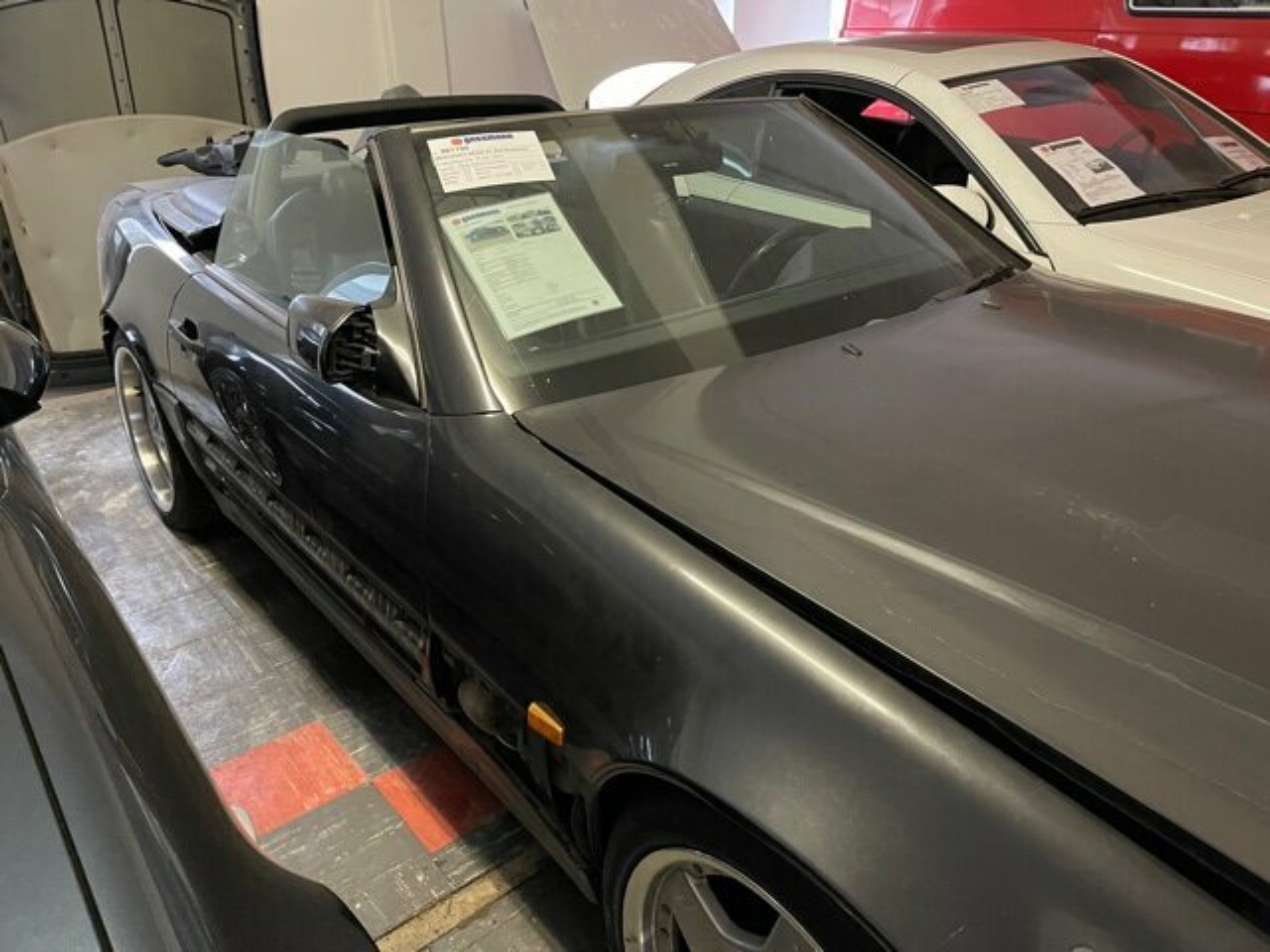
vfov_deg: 53.1
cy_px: 476
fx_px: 954
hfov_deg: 67.3
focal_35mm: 26
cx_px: 635
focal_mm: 5.1
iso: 640
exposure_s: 1/33
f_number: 1.6
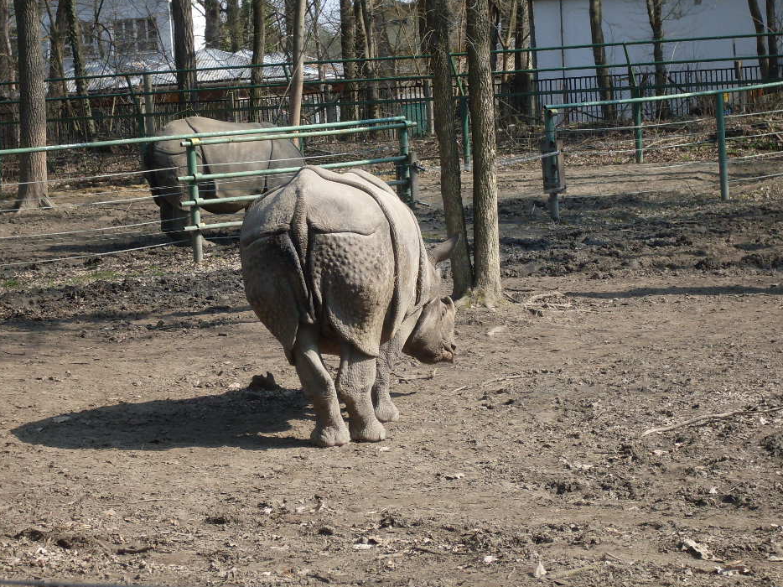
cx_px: 407
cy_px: 291
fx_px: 2827
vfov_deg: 11.9
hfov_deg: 15.8
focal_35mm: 125
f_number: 5.2
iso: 80
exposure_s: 1/180
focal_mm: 18.9
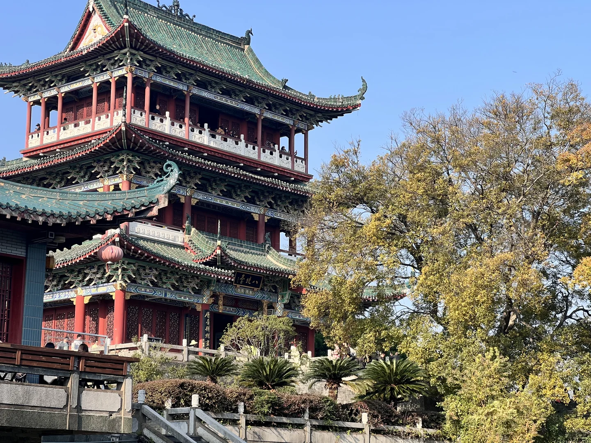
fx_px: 1315
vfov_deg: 19.1
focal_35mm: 77
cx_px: 296
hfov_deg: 25.3
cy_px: 222
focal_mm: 9
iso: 32
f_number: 2.8
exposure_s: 1/346
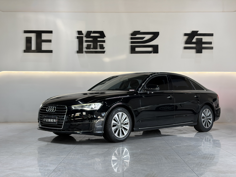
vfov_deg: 28.0
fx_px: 355
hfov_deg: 36.8
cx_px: 118
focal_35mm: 52
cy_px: 88
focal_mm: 5.96
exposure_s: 1/100
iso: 25
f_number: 1.6
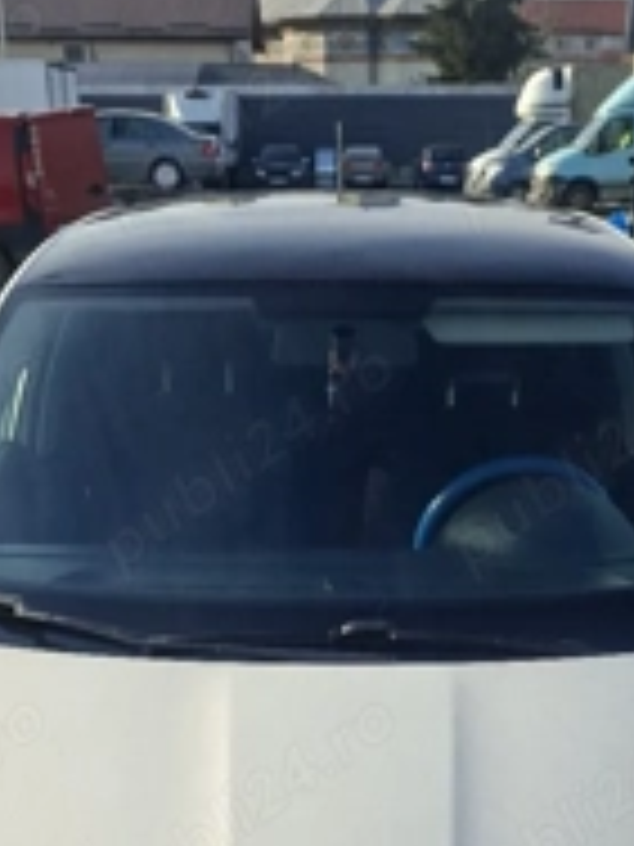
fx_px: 1197
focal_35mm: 49
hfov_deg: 29.7
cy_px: 864
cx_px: 337
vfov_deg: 34.9
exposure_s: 1/909
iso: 50
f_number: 1.8
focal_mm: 5.54
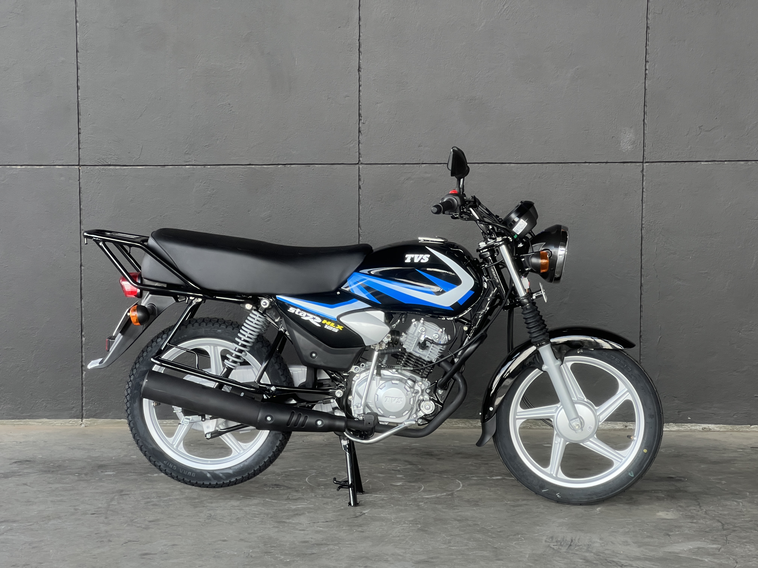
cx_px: 379
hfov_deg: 25.3
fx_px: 1686
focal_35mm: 77
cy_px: 284
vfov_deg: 19.1
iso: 80
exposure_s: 1/99
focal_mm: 9
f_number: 2.8
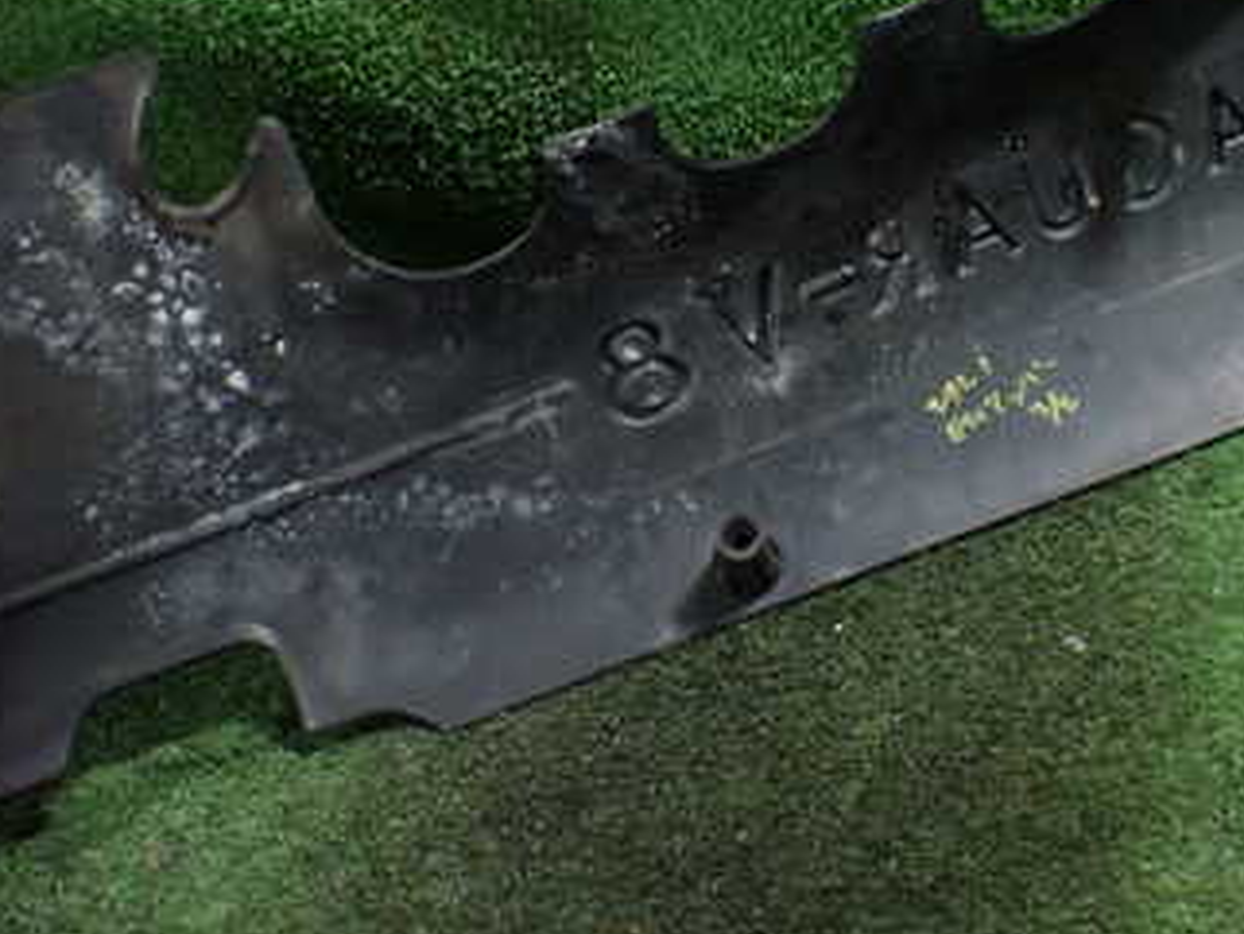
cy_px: 225
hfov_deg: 34.2
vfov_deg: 25.8
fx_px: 2013
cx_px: 763
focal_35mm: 56
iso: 800
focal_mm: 5.4
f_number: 2.3
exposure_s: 1/100
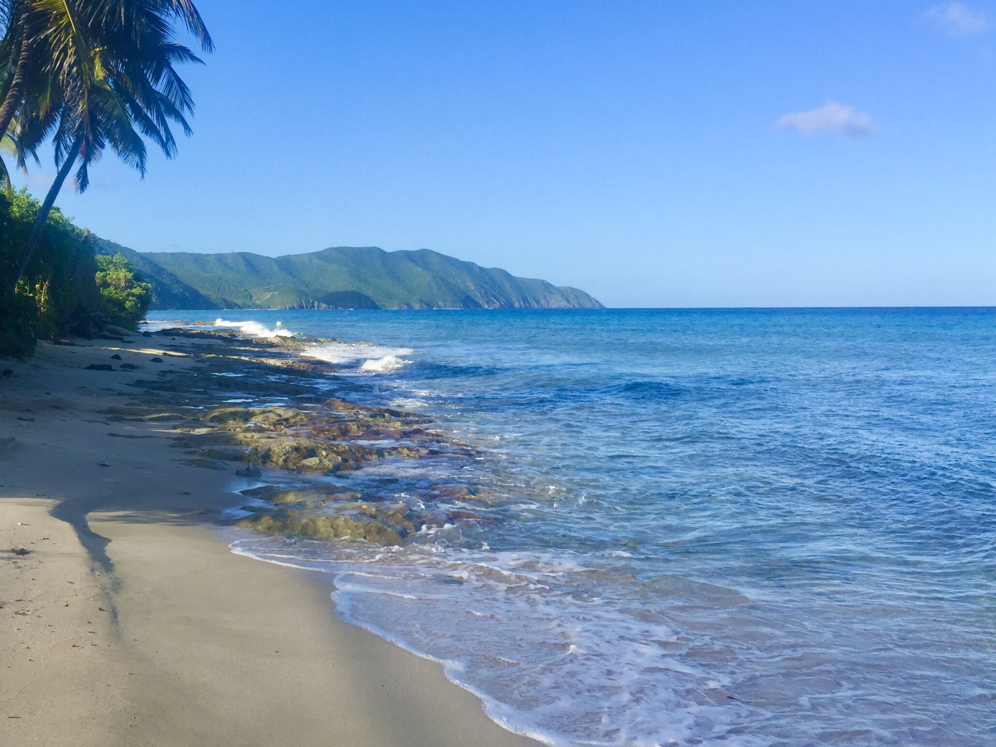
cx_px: 426
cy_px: 345
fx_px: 1036
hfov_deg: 51.2
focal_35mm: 36
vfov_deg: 39.6
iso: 32
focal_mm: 4.15
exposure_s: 1/1883
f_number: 2.2
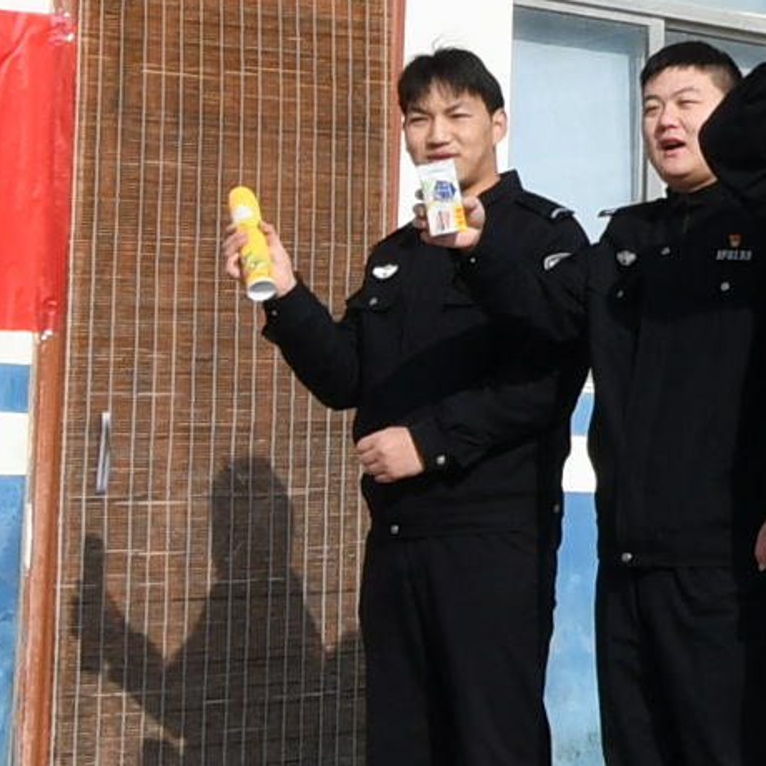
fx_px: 3480
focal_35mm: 139
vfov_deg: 12.5
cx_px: 868
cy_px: 73
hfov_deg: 12.3
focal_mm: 12
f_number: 9
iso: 160
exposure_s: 1/320
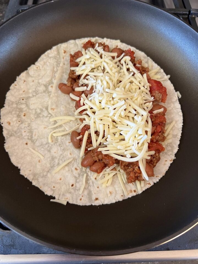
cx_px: 99
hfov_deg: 53.1
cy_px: 132
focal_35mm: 26
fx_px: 198
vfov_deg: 67.3
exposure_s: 1/60
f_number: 1.5
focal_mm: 5.7
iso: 200
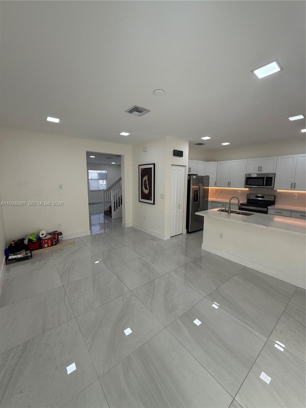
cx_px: 153
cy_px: 204
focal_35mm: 14
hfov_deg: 85.7
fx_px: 165
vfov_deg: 102.1
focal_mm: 2.22
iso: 64
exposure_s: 1/156
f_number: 2.2
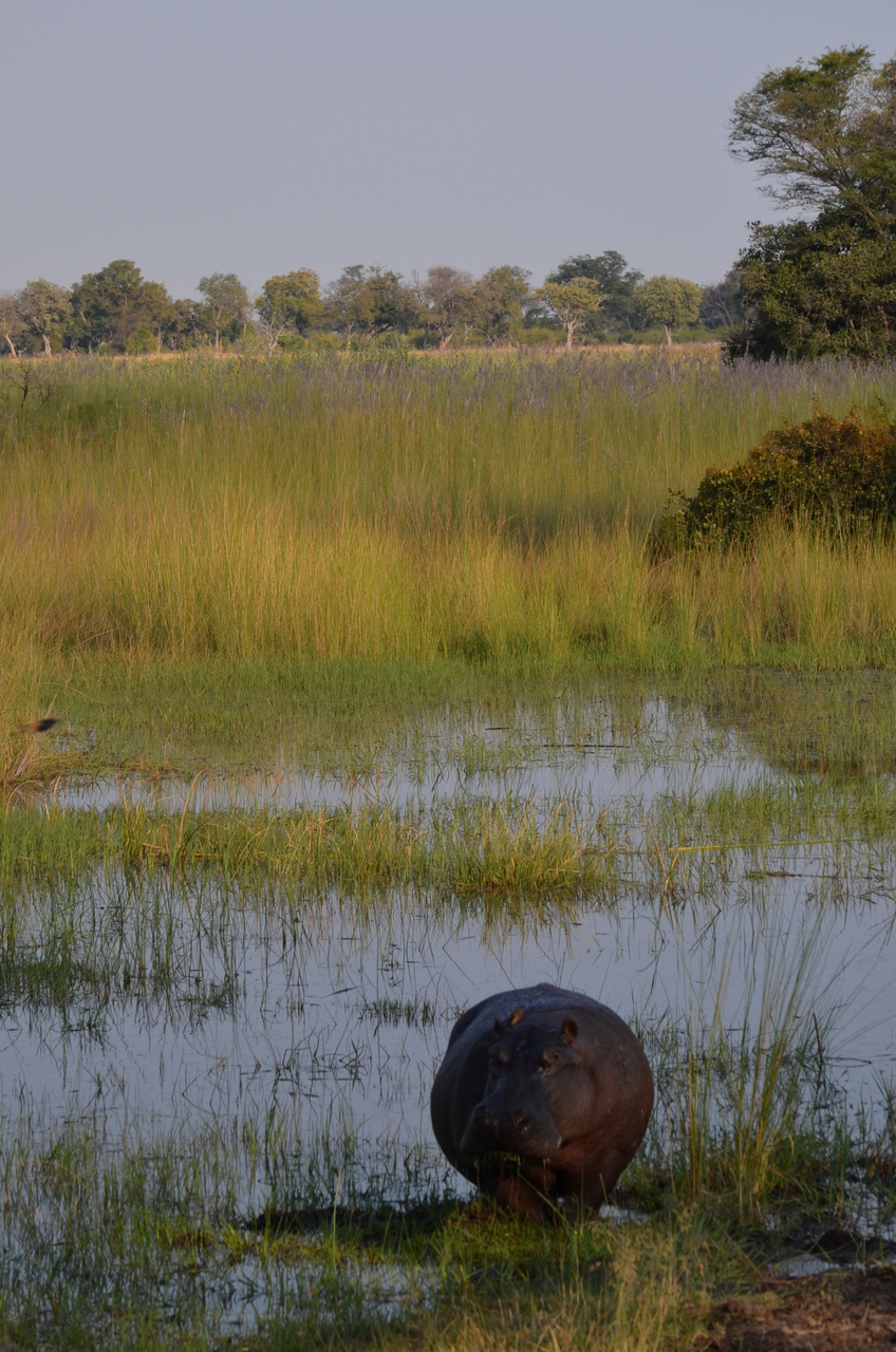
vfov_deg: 11.4
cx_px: 448
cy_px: 676
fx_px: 6749
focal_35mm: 180
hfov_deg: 7.6
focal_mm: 120
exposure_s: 1/250
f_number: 8
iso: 140
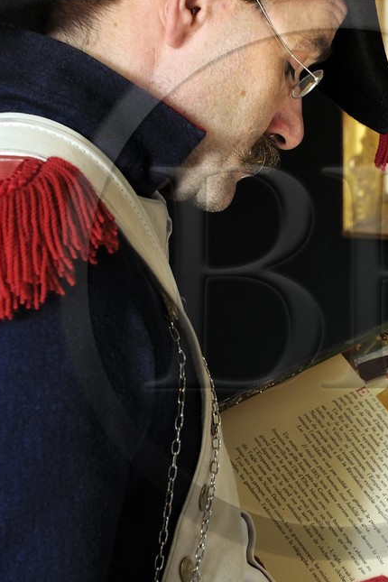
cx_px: 337
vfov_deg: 17.2
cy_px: 279
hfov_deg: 11.5
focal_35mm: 119
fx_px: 1924
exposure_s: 1/40
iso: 400
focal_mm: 48
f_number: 5
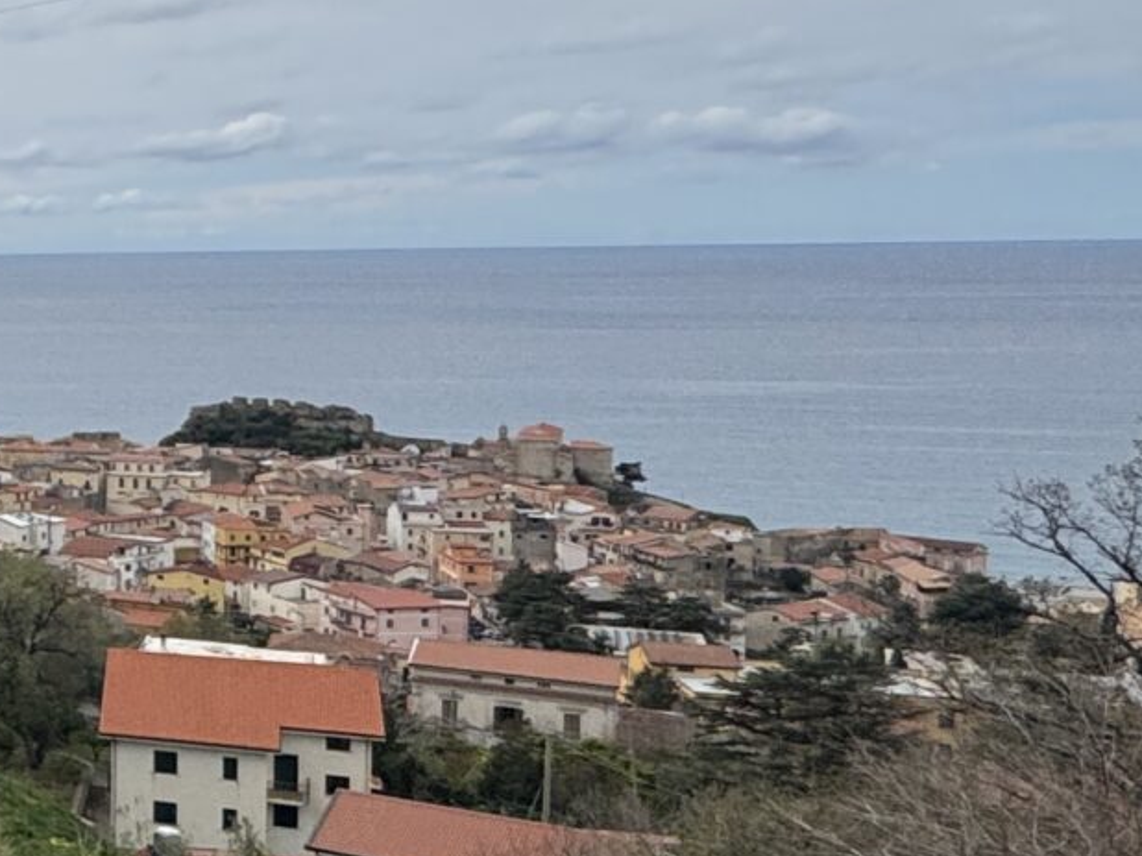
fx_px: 1913
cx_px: -765
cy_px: 336
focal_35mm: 58
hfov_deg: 23.1
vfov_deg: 25.2
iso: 50
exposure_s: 1/4132
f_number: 2.2
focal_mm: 2.22
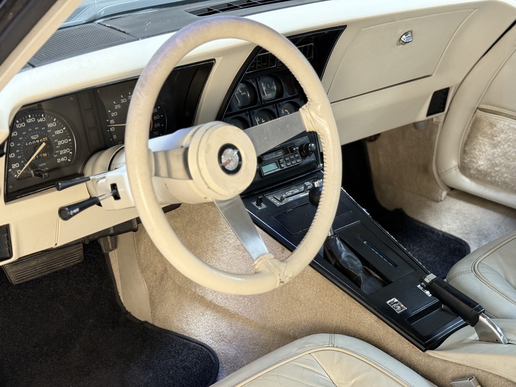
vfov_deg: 30.3
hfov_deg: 39.7
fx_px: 716
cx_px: 258
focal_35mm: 48
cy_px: 194
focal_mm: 6.76
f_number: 1.78
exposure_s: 1/33
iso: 320
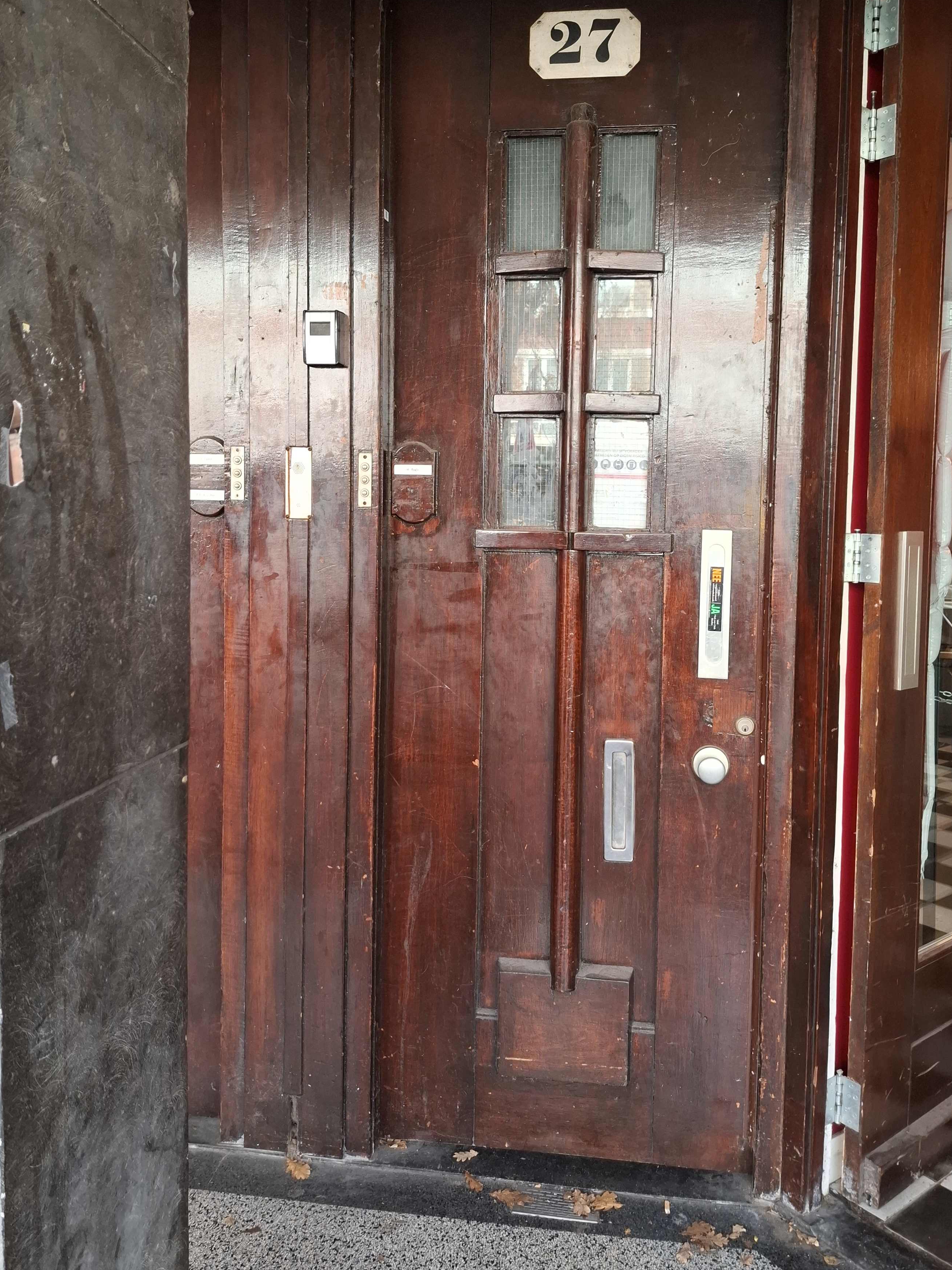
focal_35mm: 27
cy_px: 554
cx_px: 528
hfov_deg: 51.3
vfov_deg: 65.1
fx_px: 990
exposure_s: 1/100
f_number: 1.8
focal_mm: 5.54
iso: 200
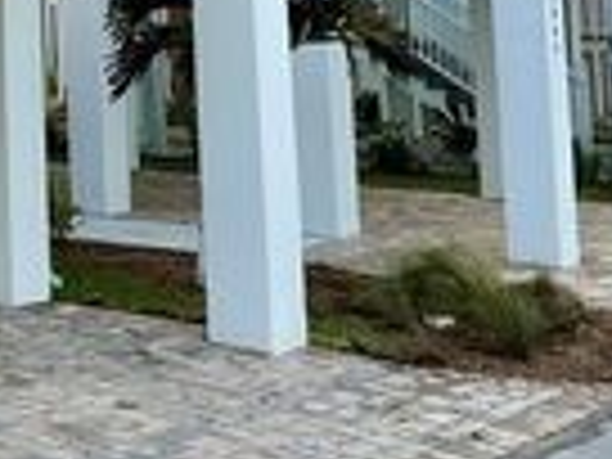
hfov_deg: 20.3
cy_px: -160
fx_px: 1556
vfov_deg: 15.8
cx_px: -184
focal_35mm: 88
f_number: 1.78
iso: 80
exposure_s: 1/1916
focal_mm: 6.86
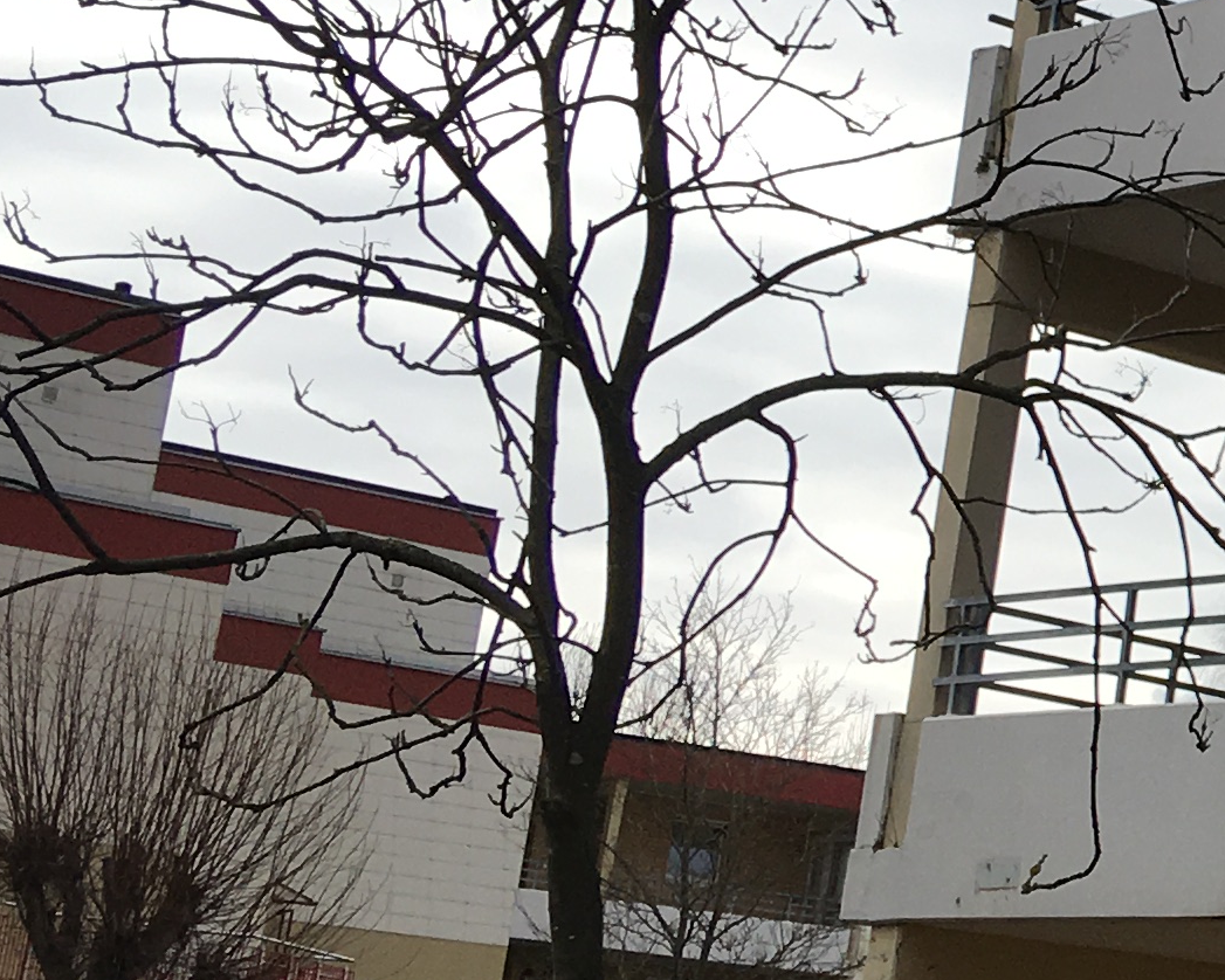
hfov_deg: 15.6
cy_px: 368
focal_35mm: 109
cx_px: 2072
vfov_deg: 14.1
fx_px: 3953
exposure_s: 1/986
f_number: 2.2
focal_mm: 4.15
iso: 25
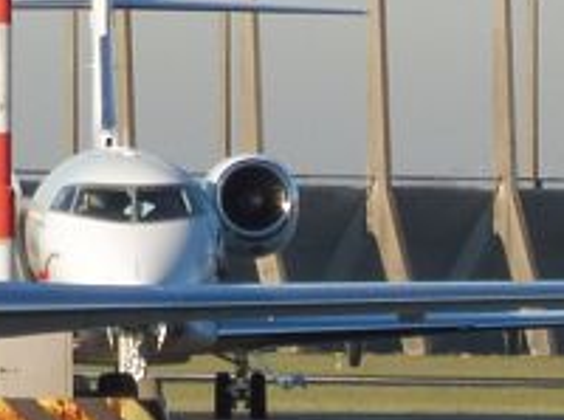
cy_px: -204
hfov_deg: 1.3
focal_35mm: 1477
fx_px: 24007
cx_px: -581
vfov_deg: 1.0
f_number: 7.1
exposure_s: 1/320
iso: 100
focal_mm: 51.5
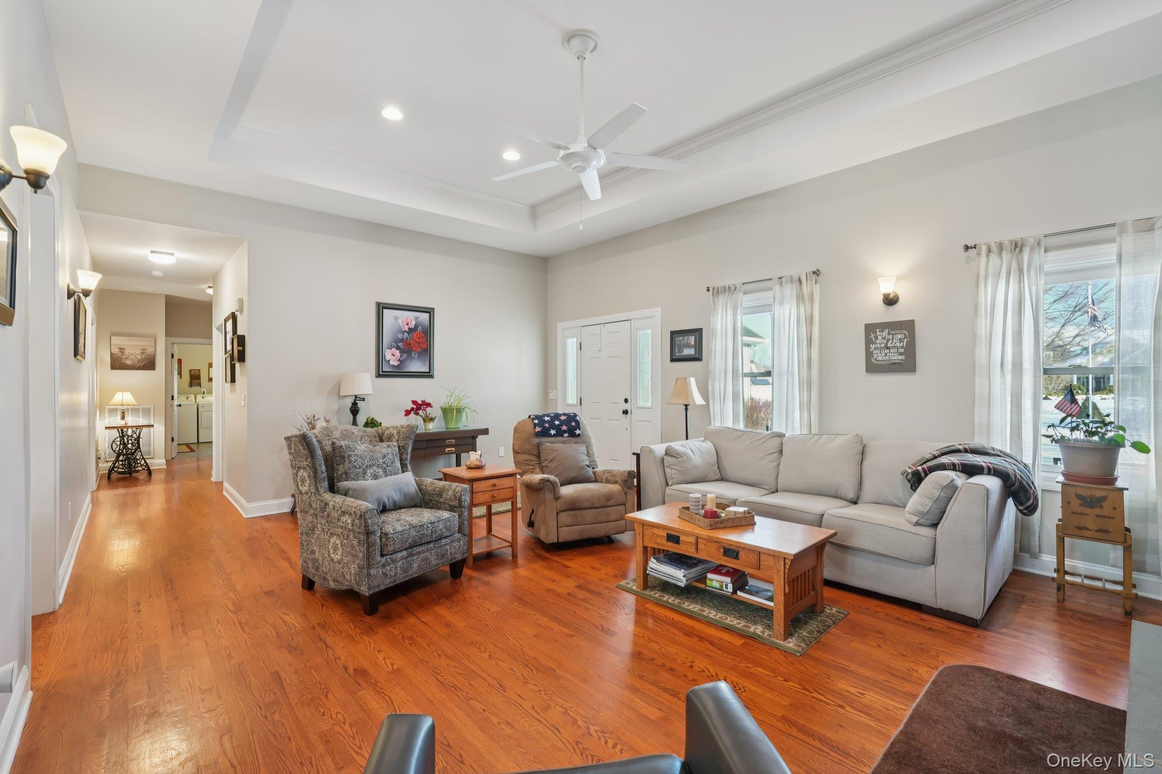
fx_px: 516
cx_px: 581
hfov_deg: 96.7
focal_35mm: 16
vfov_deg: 73.7
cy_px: 387
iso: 400
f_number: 8
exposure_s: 1/8
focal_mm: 16
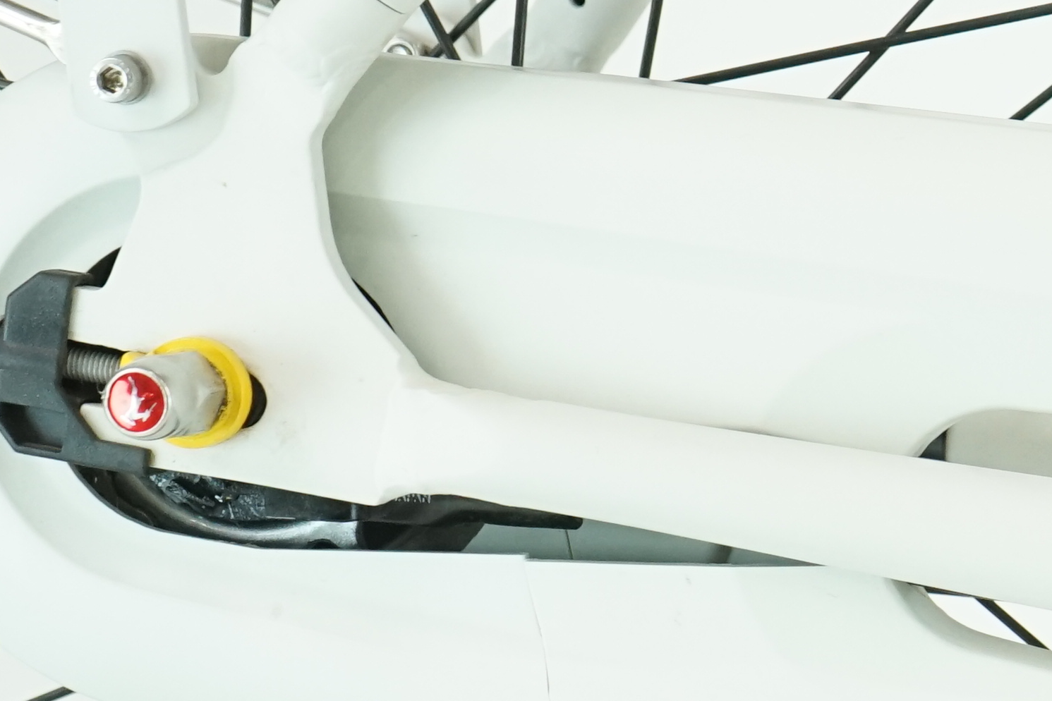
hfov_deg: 11.3
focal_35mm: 169
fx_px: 4938
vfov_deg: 8.1
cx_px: 1872
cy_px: 571
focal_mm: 42
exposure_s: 1/200
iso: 1600
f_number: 5.6
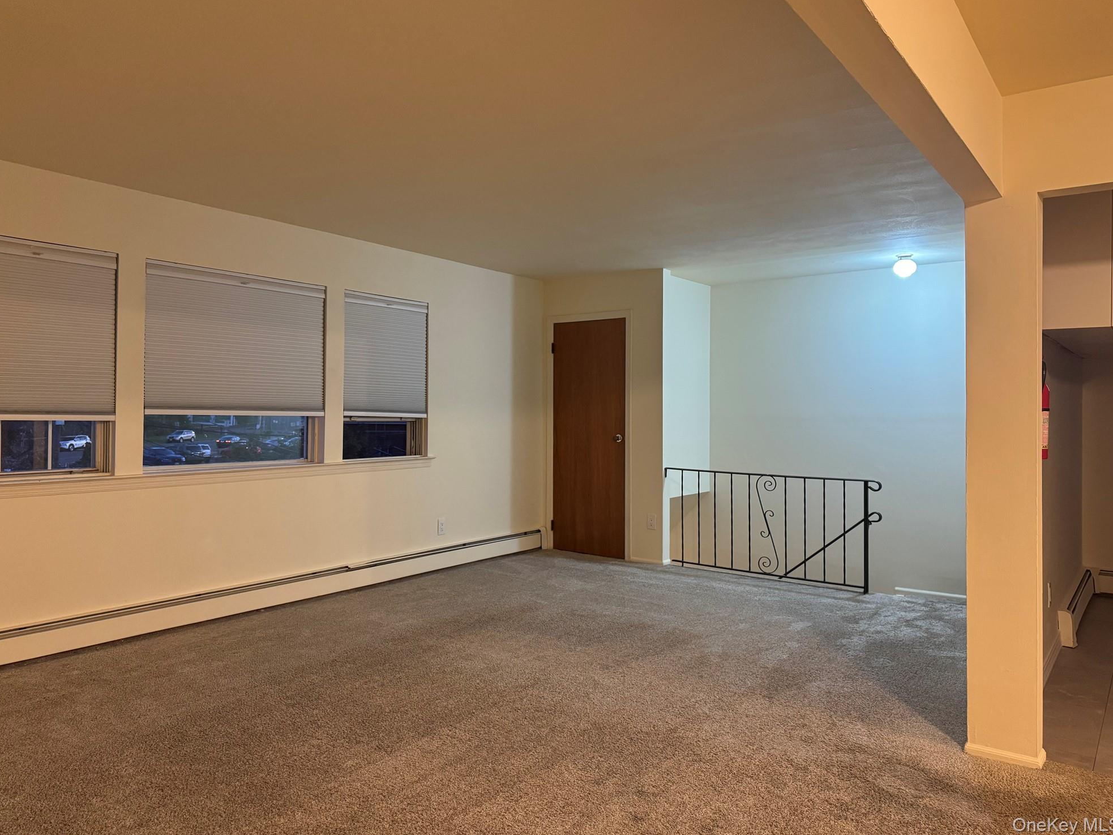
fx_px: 804
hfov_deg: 69.4
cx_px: 548
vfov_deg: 54.9
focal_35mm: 25
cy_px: 404
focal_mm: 6.76
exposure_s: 1/60
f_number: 1.78
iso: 400
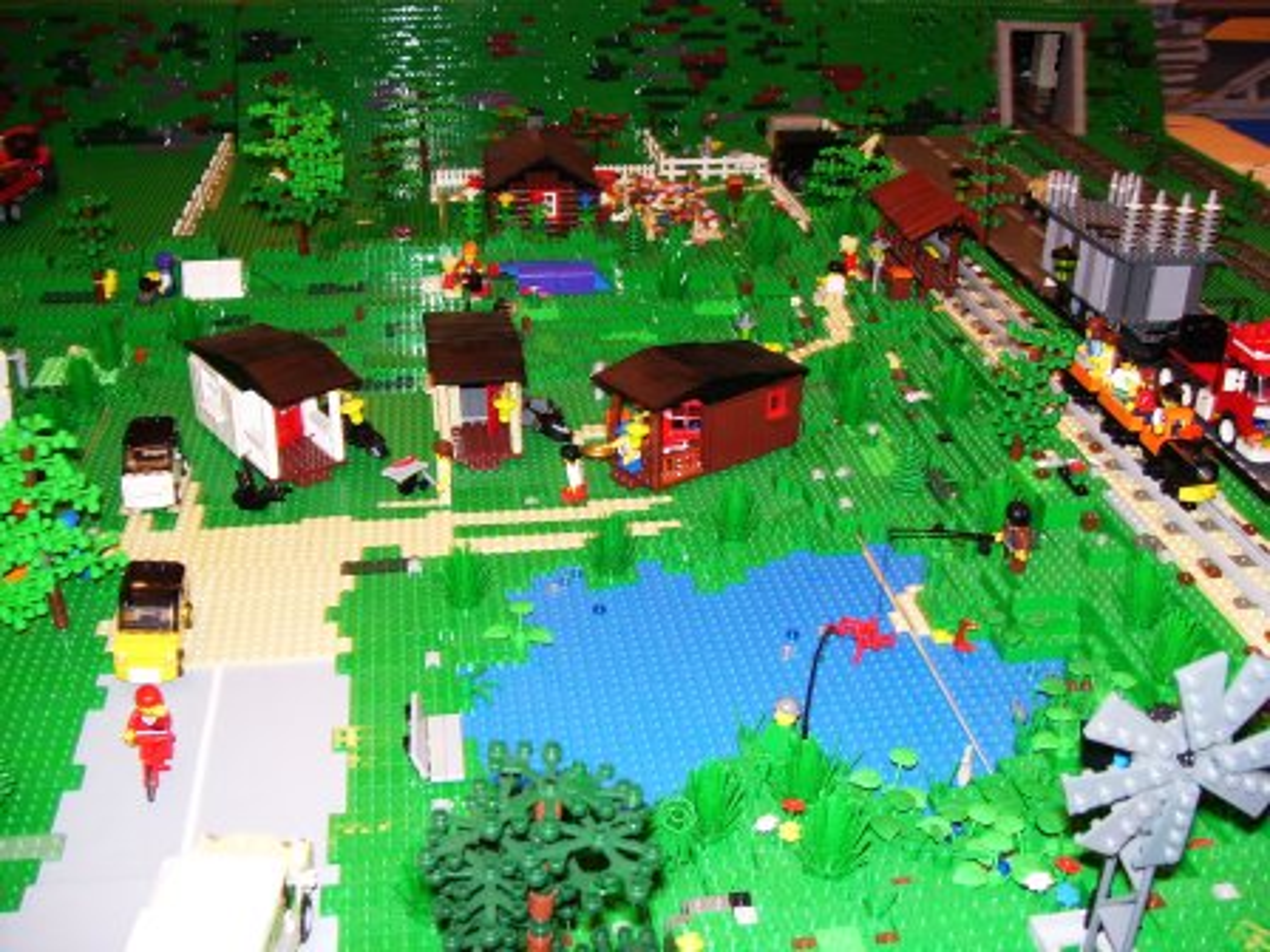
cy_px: 476
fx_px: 1321
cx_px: 635
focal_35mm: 36
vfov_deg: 39.7
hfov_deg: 51.4
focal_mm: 6
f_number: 2.7
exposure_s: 1/60
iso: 80
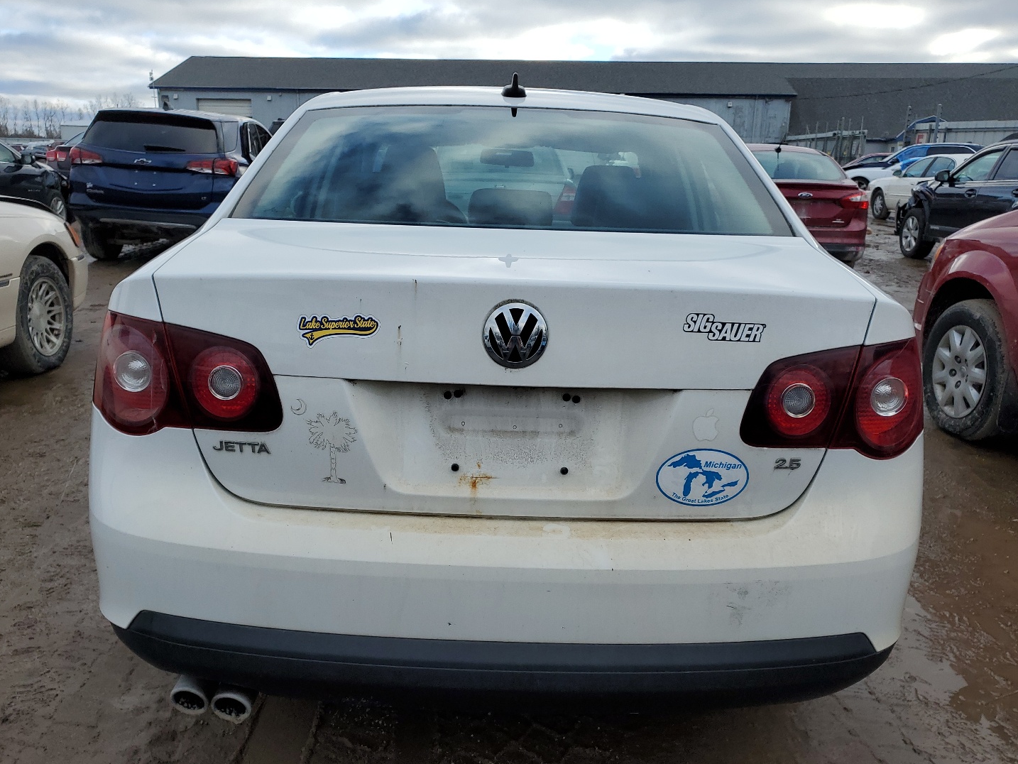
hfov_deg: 61.6
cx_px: 494
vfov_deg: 48.2
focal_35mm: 29
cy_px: 402
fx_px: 853
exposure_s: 1/1429
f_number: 1.5
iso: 50
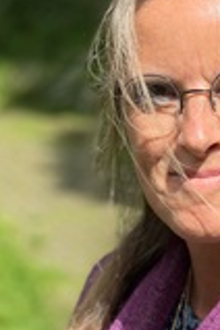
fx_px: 1247
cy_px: 156
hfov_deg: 10.0
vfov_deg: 15.1
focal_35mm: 136
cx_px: 210
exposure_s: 1/2398
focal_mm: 6
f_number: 2
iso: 32
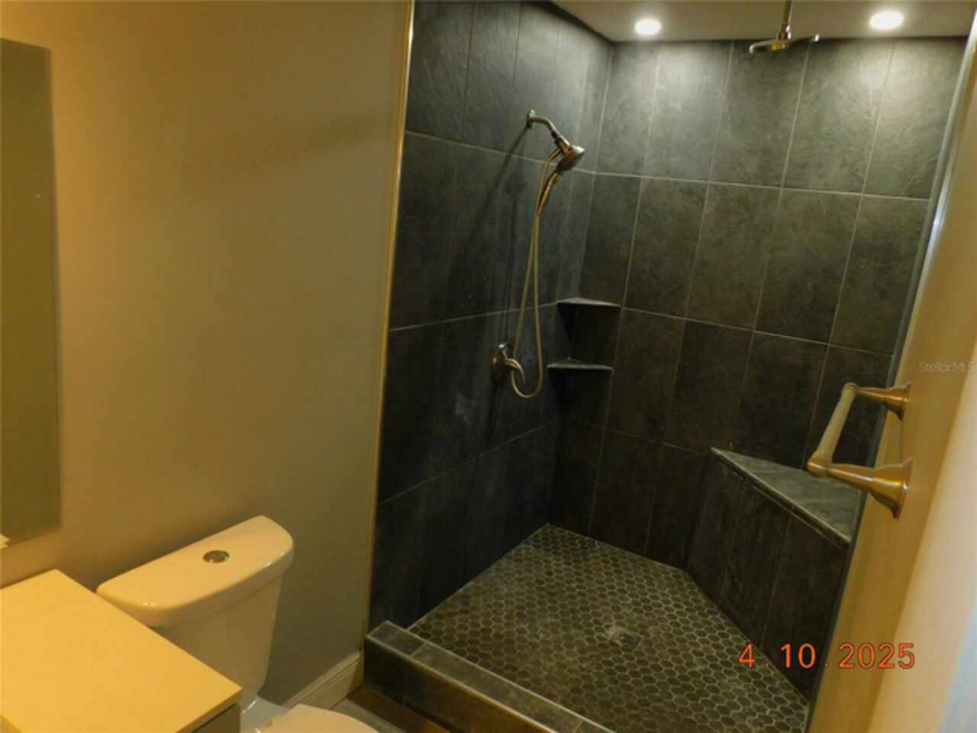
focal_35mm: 24
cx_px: 488
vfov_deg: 56.8
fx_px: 677
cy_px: 366
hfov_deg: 71.6
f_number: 3.3
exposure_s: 1/30
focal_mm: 4.3
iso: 400
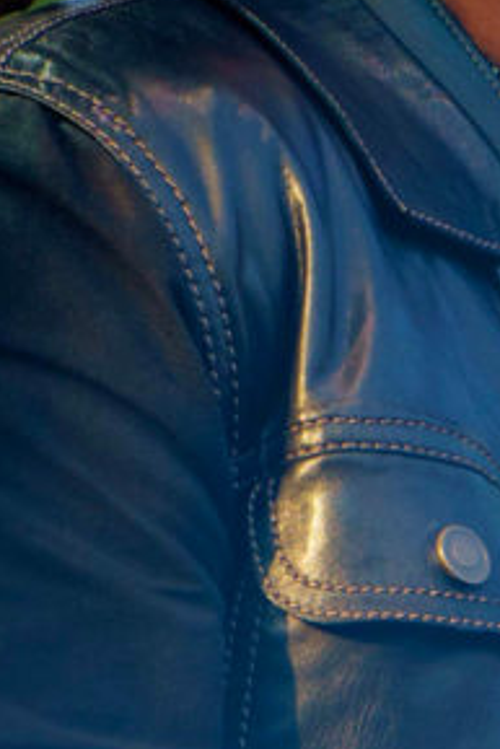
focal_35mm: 716
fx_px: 14898
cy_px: 622
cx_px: 791
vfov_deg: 2.9
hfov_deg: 1.9
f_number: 3.5
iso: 400
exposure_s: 1/500
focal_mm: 135
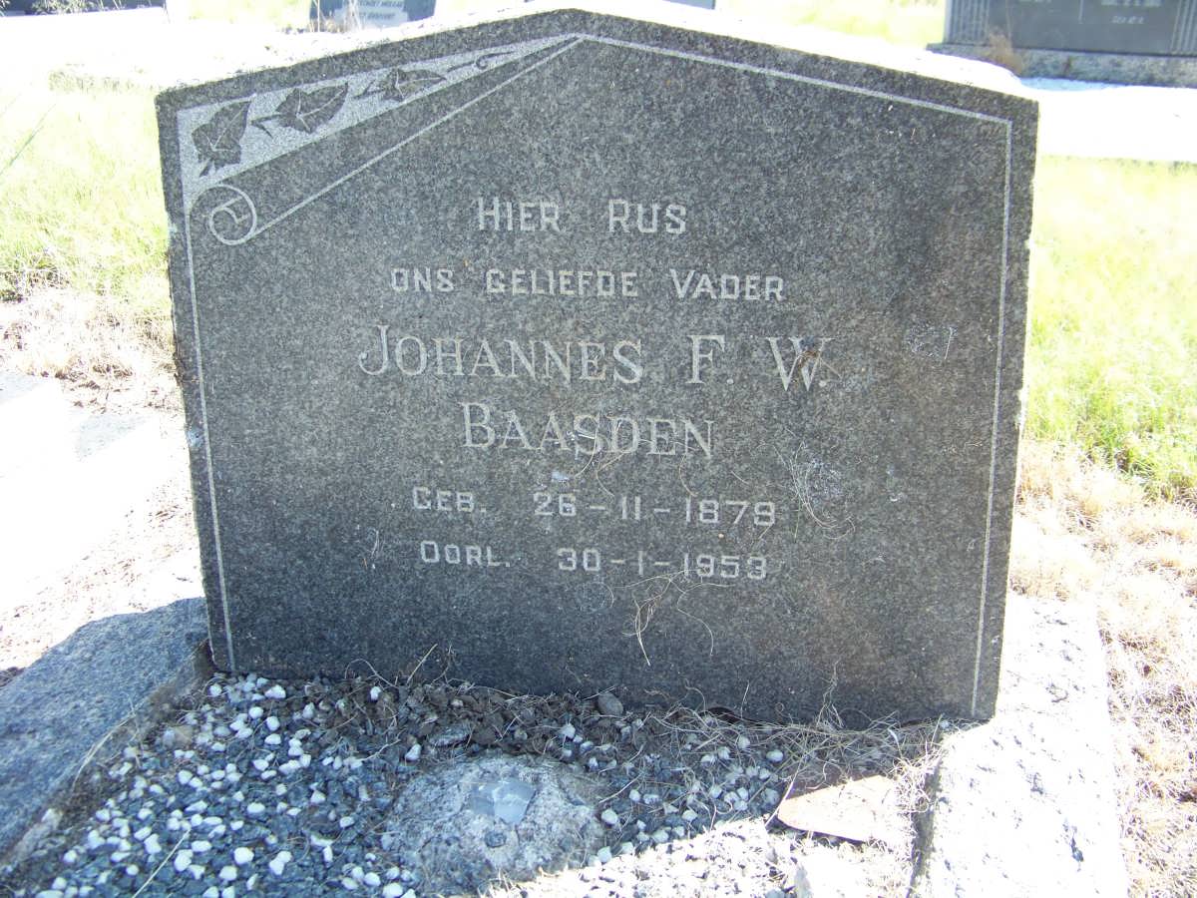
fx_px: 1245
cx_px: 598
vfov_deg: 39.7
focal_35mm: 36
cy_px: 449
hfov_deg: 51.4
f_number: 2.8
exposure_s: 1/125
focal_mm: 5.85
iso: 64
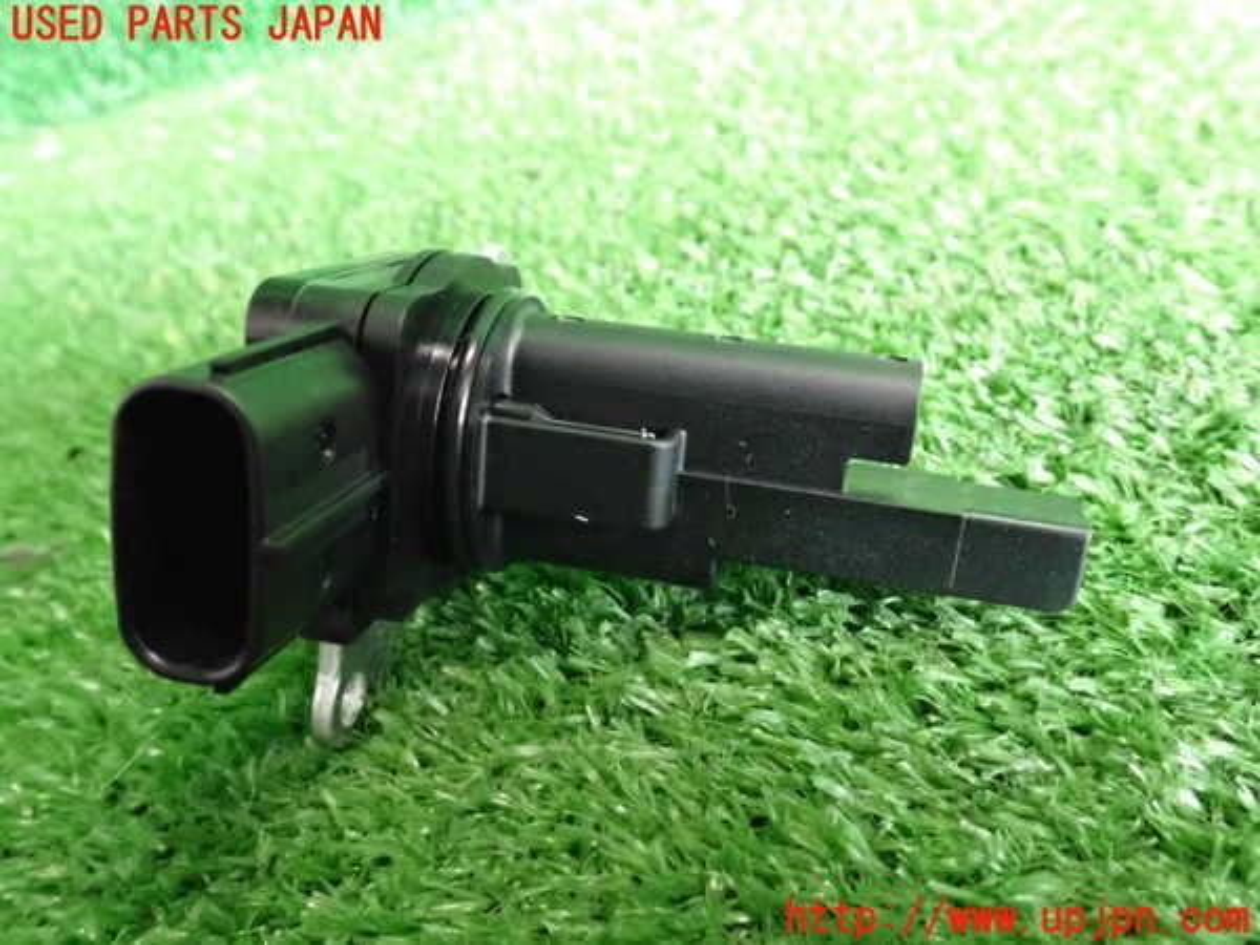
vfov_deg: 44.2
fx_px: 1165
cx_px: 630
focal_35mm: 32
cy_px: 472
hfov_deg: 56.8
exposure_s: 1/15
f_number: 9
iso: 3200
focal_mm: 5.79
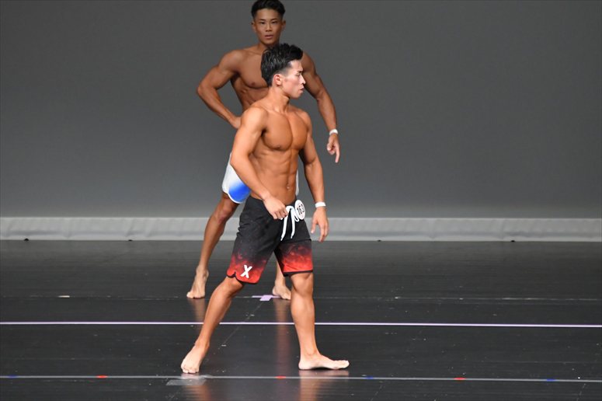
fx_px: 6268
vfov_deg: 3.7
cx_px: 301
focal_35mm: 375
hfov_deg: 5.5
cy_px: 200
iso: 5000
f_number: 5.6
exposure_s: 1/400
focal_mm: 250
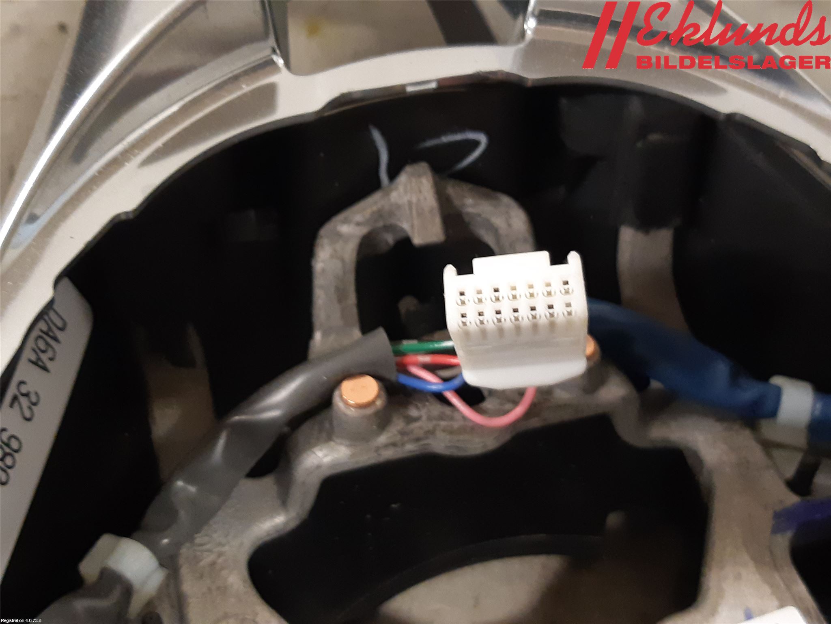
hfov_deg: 67.3
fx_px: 624
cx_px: 416
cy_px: 312
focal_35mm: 26
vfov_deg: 53.1
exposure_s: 1/33
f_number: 1.7
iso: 250
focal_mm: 3.93
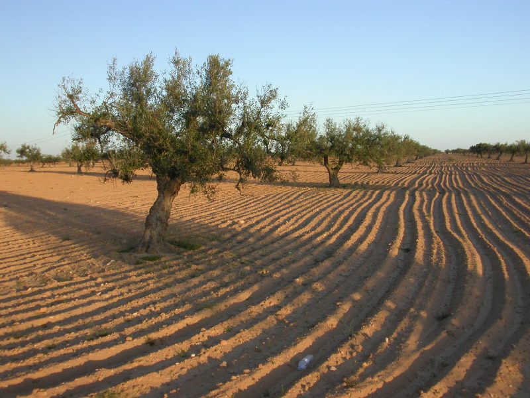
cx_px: 265
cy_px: 199
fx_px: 796
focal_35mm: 52
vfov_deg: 28.0
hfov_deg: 36.8
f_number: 3.7
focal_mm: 10.9
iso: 100
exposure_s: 1/145
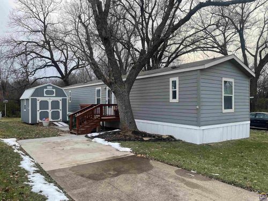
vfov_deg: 53.1
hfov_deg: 67.3
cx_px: 134
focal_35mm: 26
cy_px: 100
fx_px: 201
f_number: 1.6
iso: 32
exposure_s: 1/530
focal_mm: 4.2
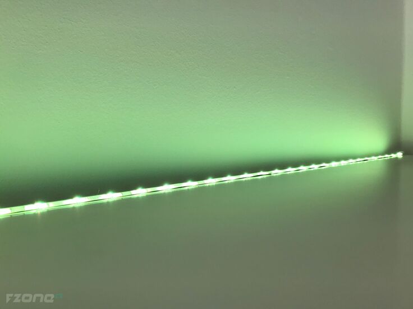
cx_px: 206
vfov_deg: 49.7
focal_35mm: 28
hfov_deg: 63.4
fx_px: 334
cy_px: 154
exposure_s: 1/107
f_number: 1.8
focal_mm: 3.99
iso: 20
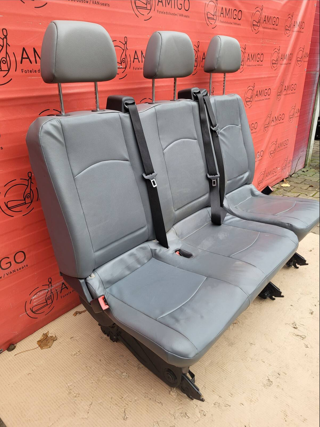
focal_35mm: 26
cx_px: 160
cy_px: 214
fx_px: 320
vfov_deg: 67.3
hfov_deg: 53.1
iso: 40
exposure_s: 1/130
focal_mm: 5.4
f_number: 1.8
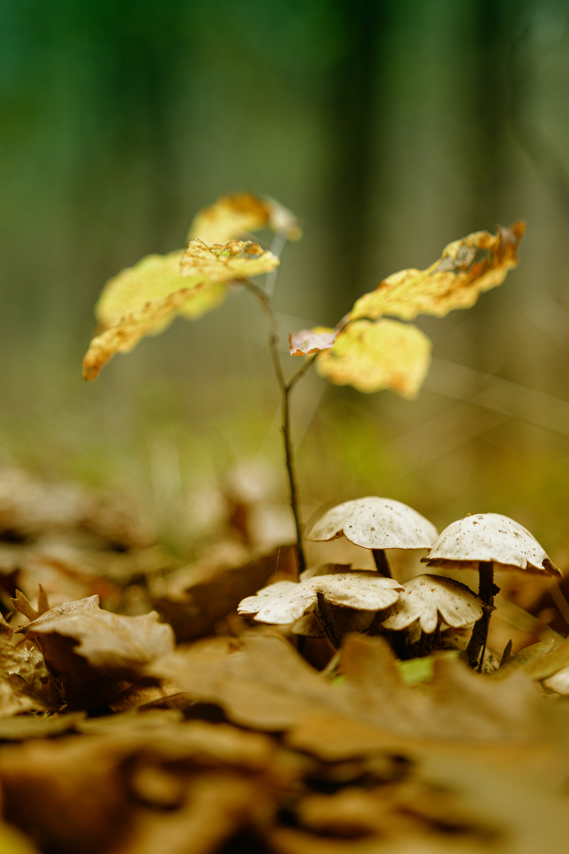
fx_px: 1138
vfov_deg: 41.1
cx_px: 284
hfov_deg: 28.1
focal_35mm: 48
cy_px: 427
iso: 100
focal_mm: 32
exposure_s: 1/160
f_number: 2
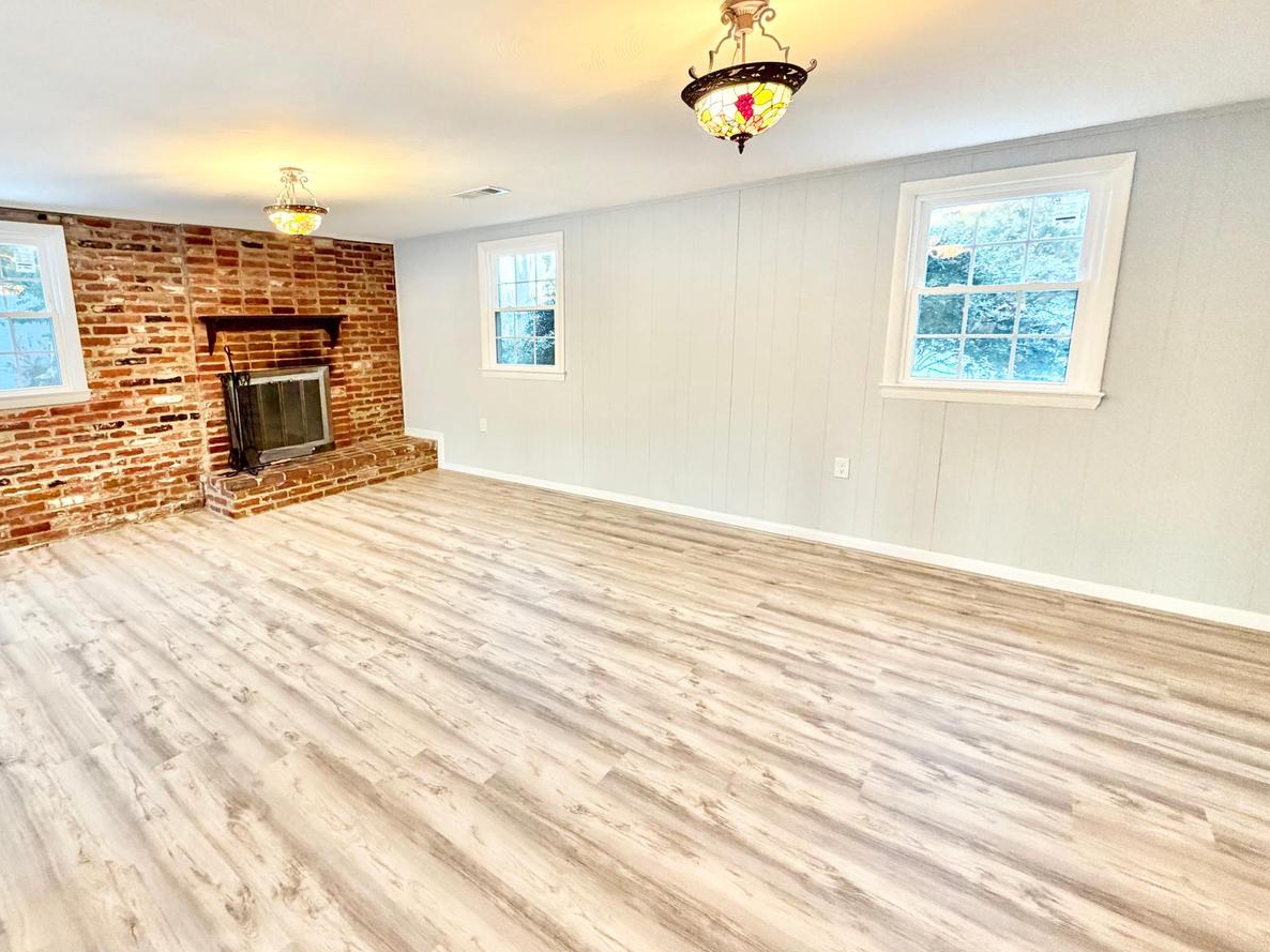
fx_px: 624
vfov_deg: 74.6
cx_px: 530
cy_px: 441
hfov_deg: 90.2
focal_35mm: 17
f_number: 2.2
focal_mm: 2.22
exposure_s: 1/60
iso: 320
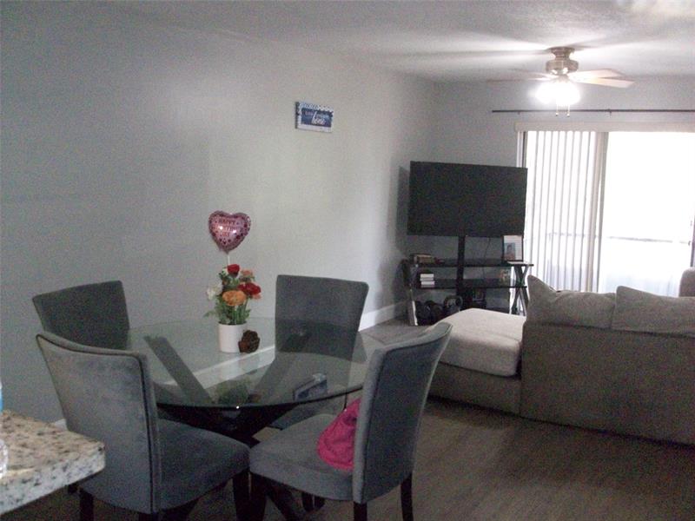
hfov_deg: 54.0
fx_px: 683
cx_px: 348
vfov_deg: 41.8
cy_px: 260
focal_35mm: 34
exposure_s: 1/64
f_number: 2.8
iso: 800
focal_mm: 5.7
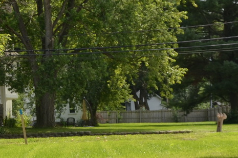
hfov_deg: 11.5
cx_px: 68
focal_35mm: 179
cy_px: 131
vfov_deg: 7.6
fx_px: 1181
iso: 100
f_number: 7.1
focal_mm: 34
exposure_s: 1/250
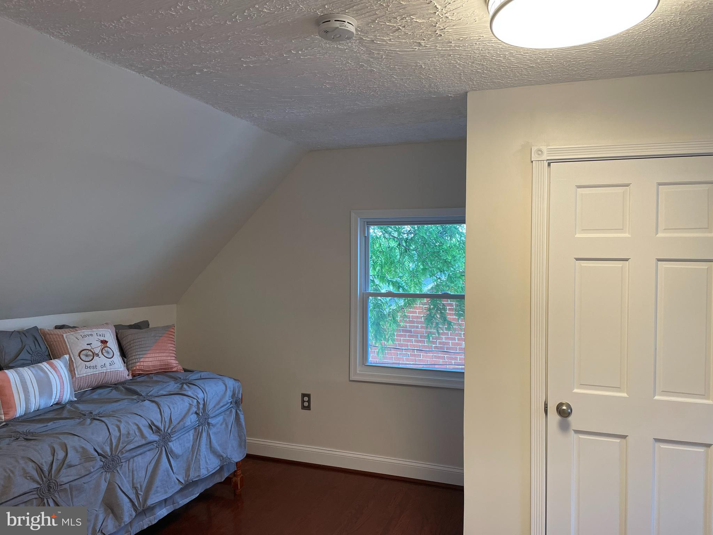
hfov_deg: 67.3
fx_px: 536
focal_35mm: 26
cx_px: 356
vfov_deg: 53.1
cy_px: 268
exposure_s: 1/120
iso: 100
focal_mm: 4.2
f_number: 1.6
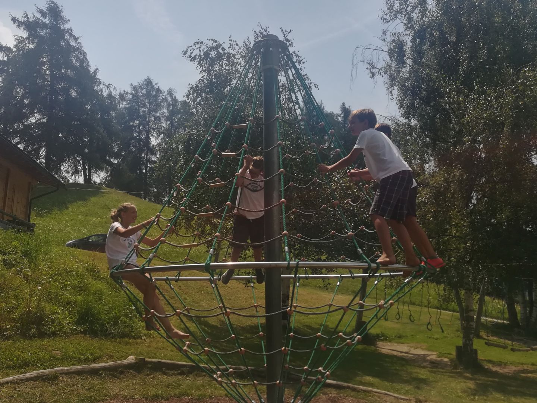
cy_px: 202
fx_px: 465
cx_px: 268
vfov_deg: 46.8
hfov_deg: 60.0
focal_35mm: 30
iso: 50
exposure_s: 1/1420
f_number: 2.2
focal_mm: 3.83
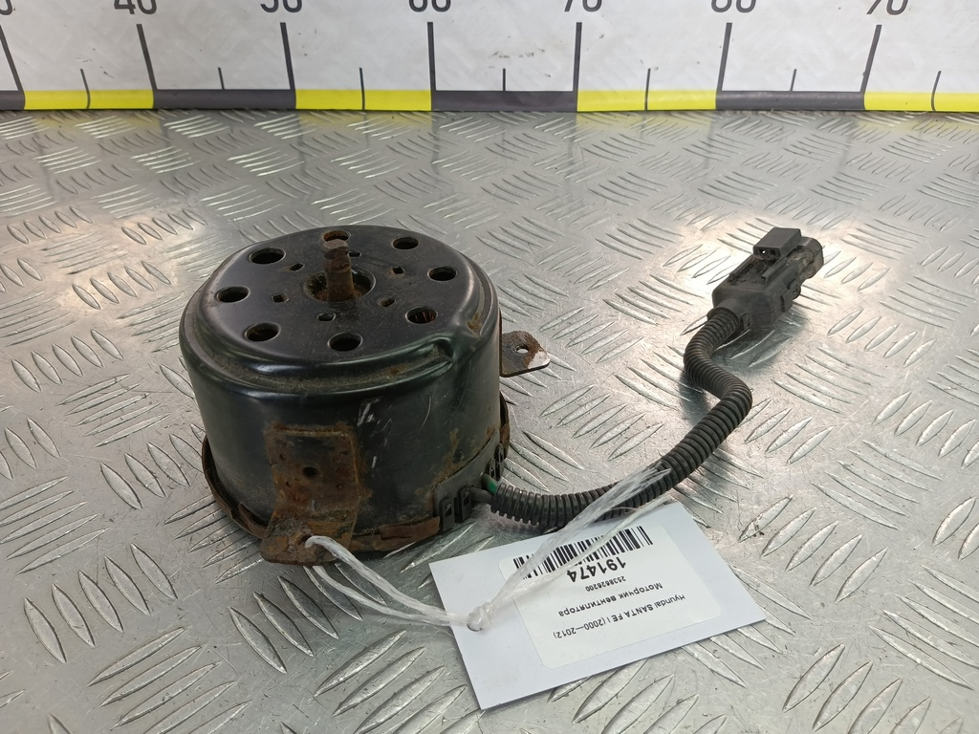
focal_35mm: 27
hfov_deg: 65.3
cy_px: 367
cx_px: 490
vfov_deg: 51.4
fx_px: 764
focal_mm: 4.11
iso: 82
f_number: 1.6
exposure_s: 1/50
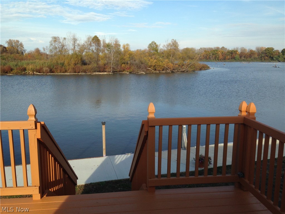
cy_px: 107
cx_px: 142
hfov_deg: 55.4
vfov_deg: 42.9
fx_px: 272
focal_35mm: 33
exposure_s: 1/1205
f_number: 2.4
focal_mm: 4.12
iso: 50
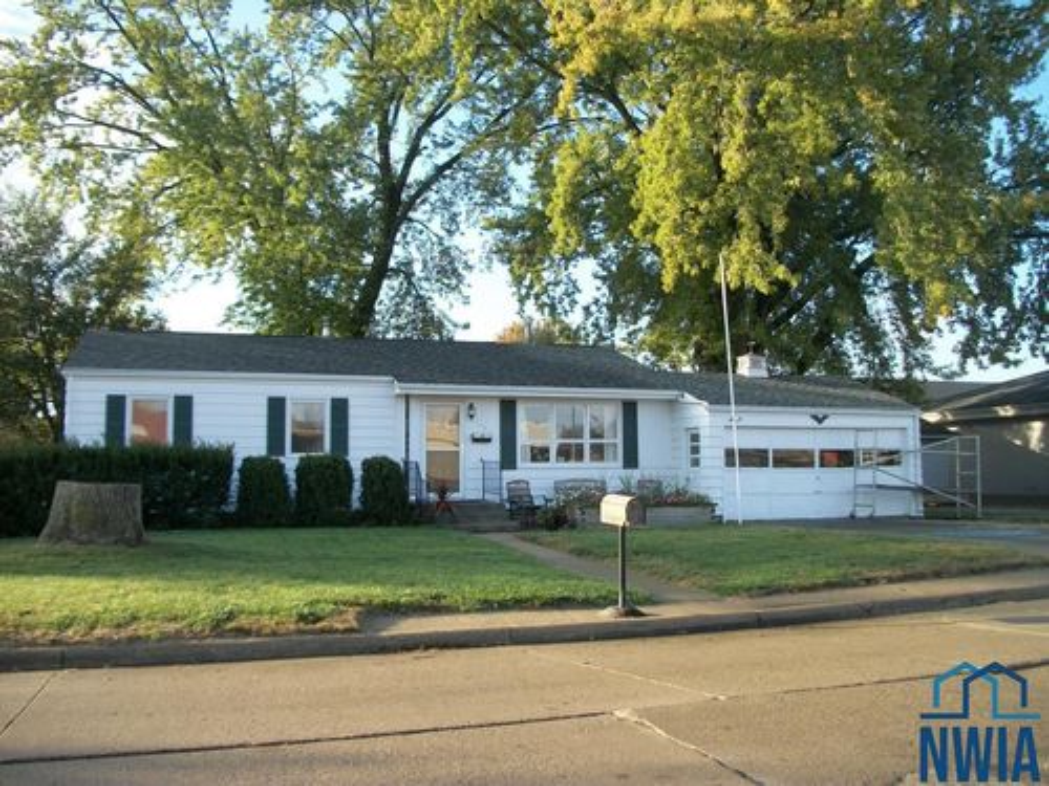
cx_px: 524
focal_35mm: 32
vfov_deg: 44.2
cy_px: 393
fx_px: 970
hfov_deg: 56.8
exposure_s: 1/320
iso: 80
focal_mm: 5.7
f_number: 2.9
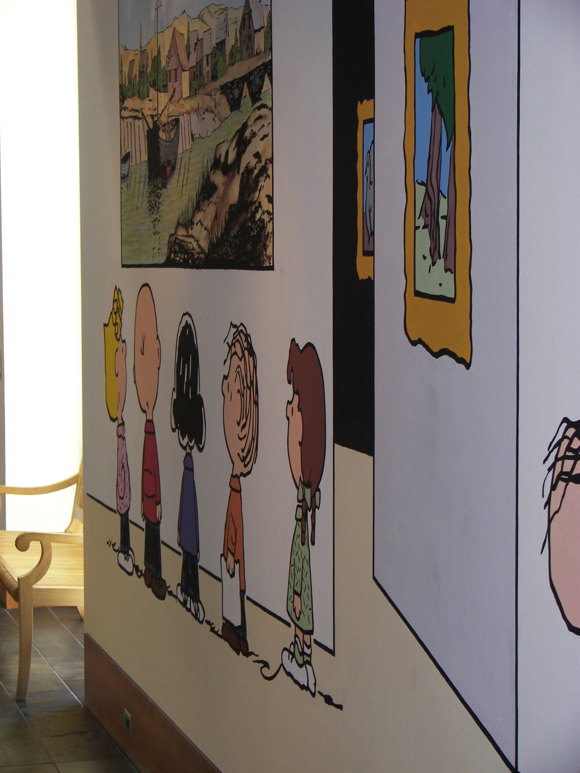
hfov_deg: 15.1
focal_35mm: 98
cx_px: 290
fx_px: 2189
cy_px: 386
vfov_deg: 20.0
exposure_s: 1/40
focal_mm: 16.3
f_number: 3.2
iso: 64
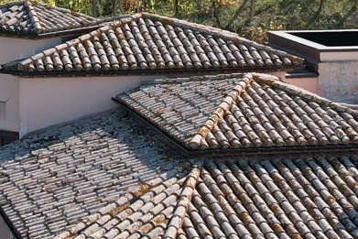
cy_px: -37
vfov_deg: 9.4
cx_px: 66
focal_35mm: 144
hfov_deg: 14.2
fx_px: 1432
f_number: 2.8
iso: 110
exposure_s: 1/1250
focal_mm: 8.38
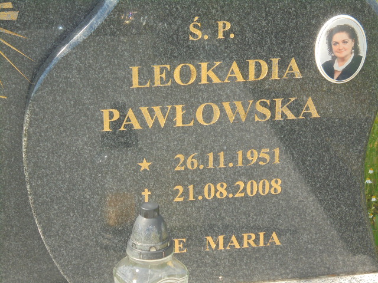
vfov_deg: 13.8
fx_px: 1168
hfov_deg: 18.4
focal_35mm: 107
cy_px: 142
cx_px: 189
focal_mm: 19.2
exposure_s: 1/200
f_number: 5.1
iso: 100
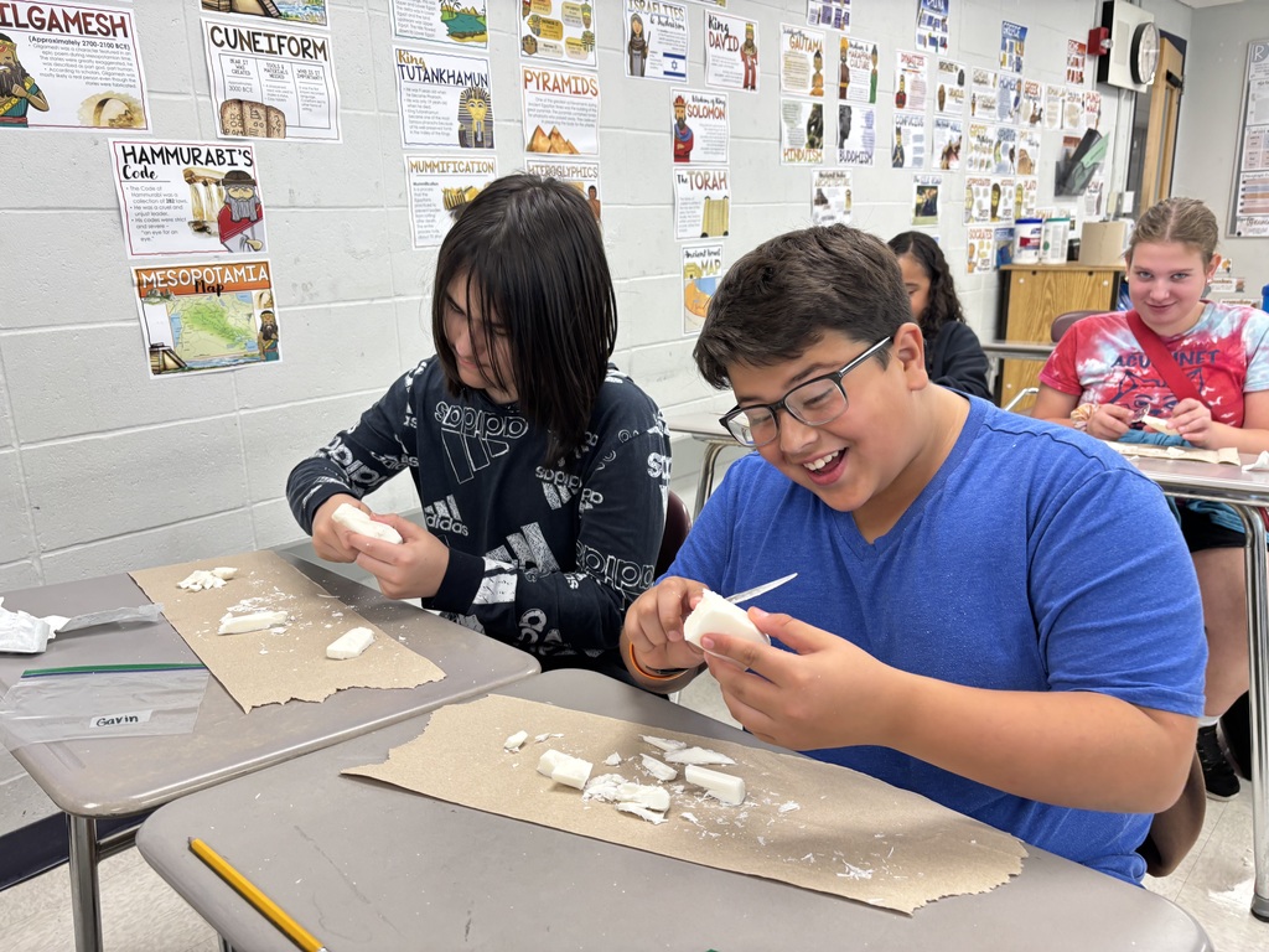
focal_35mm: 26
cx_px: 634
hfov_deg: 67.3
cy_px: 476
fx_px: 953
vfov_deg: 53.1
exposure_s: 1/60
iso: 64
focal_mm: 5.96
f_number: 1.6
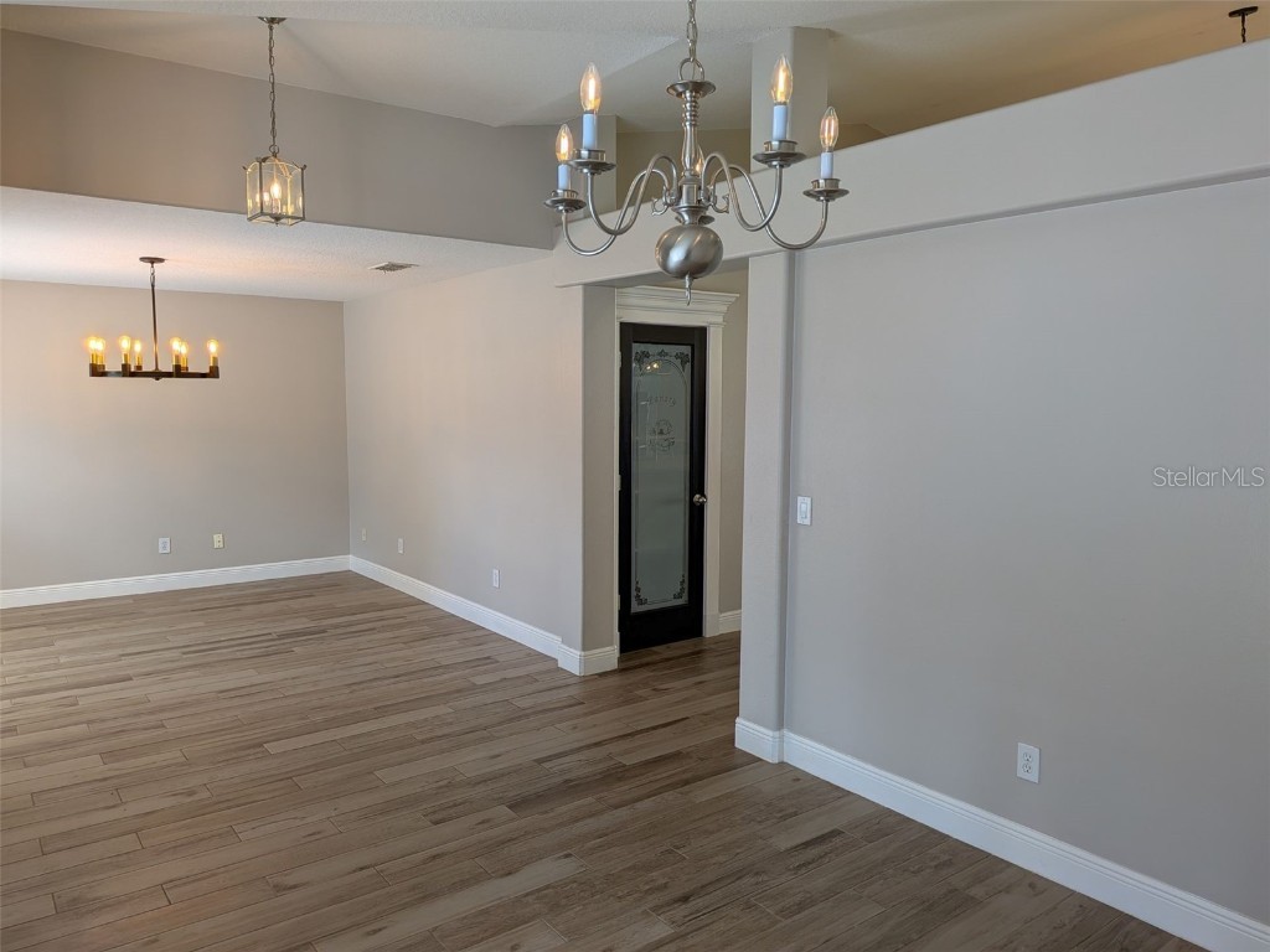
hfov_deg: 71.6
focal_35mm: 24
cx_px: 635
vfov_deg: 56.8
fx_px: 881
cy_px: 476
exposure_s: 1/338
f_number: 1.7
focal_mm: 4.53
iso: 29
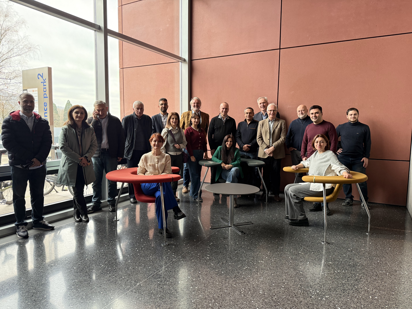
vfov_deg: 56.8
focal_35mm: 24
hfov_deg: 71.6
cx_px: 206
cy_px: 154
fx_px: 286
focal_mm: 6.76
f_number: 1.78
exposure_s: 1/50
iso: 320
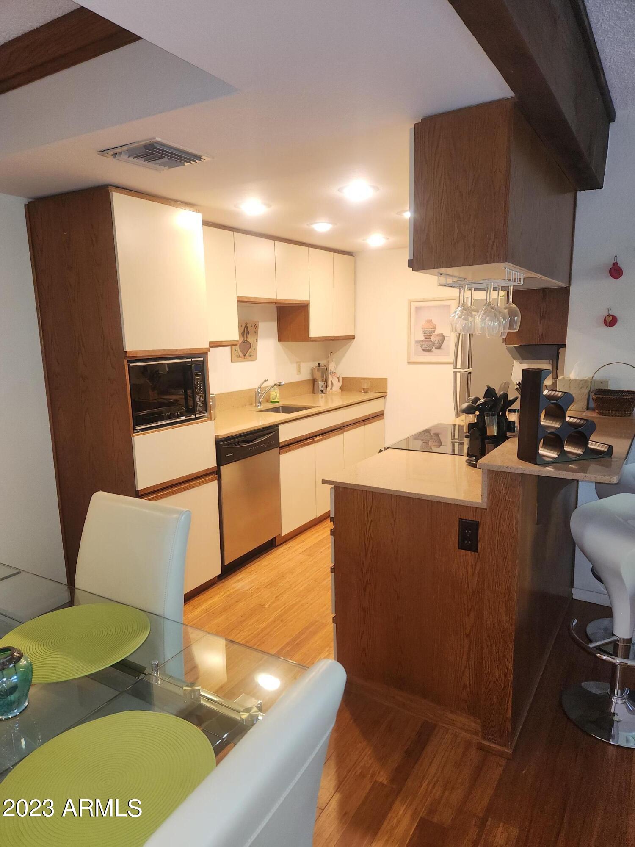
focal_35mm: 23
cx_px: 318
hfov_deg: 58.9
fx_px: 563
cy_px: 424
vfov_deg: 73.9
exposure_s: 1/60
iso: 100
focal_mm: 5.4
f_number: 1.8
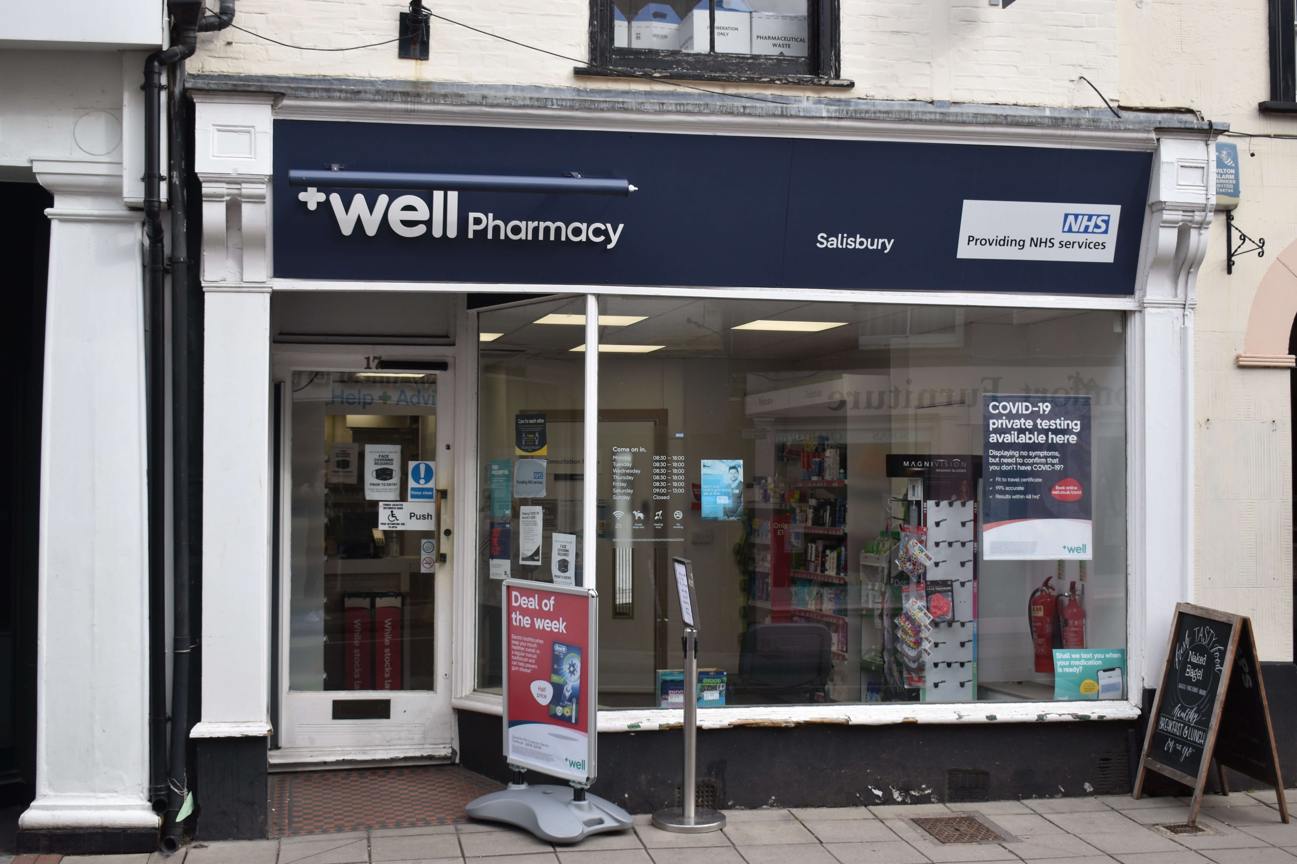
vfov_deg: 28.9
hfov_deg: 42.3
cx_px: 648
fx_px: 1675
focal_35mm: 46
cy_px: 432
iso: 220
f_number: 5.6
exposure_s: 1/250
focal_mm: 31
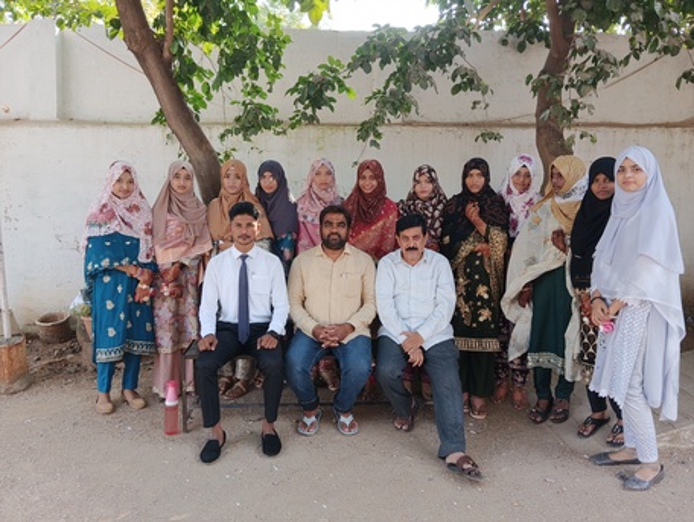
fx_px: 562
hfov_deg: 63.4
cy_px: 261
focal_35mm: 28
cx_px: 347
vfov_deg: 49.8
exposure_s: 1/50
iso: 53
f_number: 1.8
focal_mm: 4.22
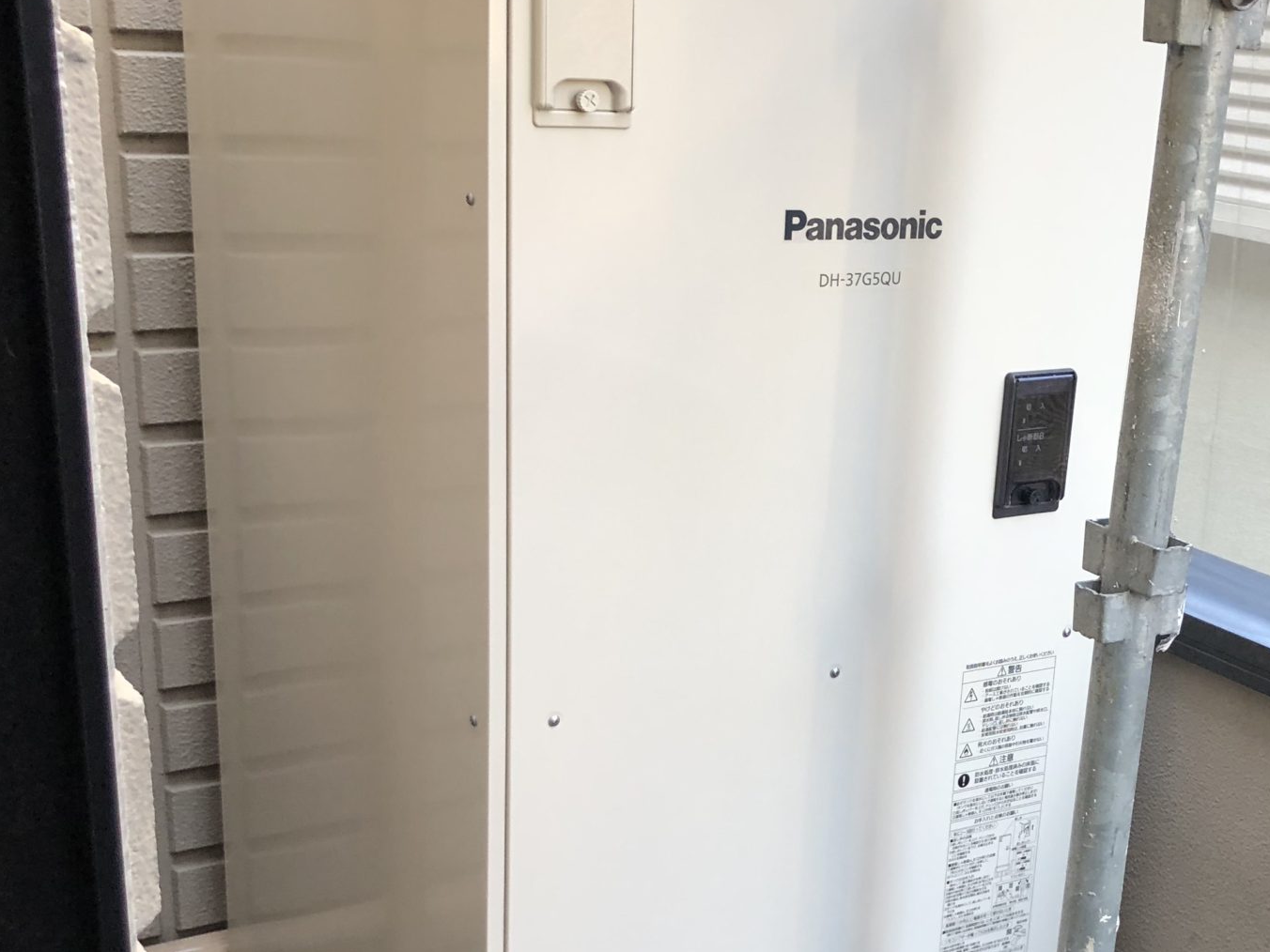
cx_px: 943
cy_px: 693
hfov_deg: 35.4
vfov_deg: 27.2
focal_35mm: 53
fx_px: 1944
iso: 25
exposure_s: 1/33
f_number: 1.8
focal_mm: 3.99
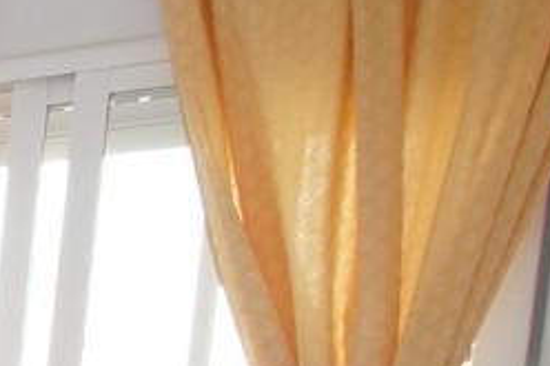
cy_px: 858
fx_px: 1664
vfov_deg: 10.8
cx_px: -1009
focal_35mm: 109
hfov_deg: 11.9
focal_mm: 10
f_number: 4
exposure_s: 1/160
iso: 320
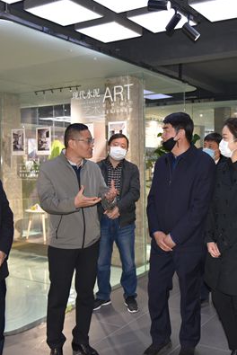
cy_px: 178
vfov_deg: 47.4
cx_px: 169
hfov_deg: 32.2
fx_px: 404
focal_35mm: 41
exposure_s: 1/60
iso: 1800
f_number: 4
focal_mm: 27
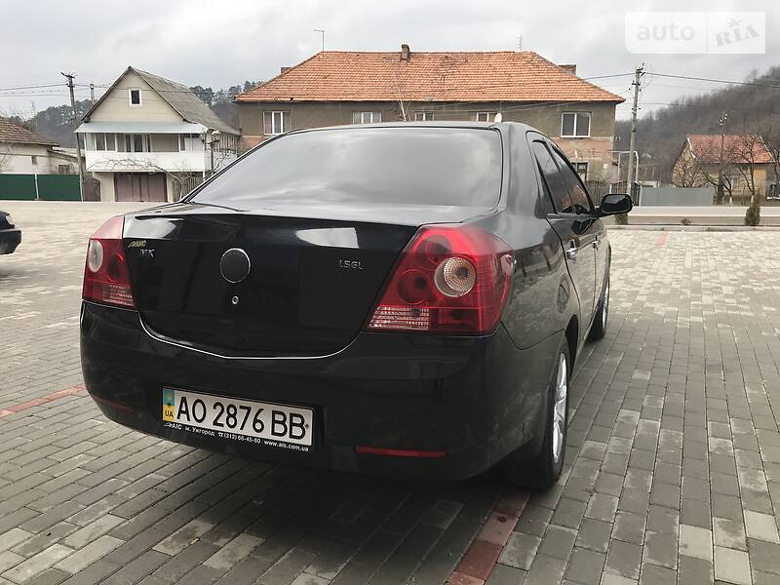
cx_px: 390
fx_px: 631
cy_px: 292
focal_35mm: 28
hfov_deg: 63.4
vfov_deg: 49.7
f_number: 1.8
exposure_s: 1/479
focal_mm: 4
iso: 20
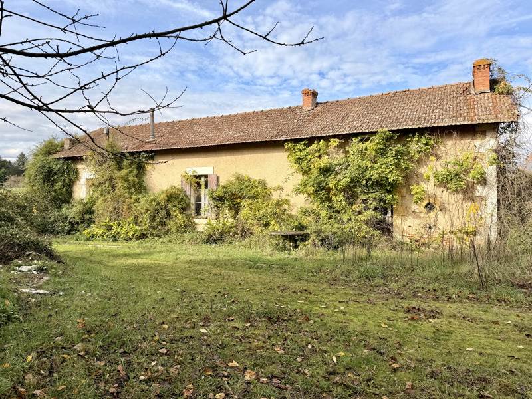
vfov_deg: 56.8
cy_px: 200
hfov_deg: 71.6
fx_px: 369
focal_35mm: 24
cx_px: 266
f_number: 1.78
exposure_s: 1/2169
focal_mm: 6.76
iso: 80
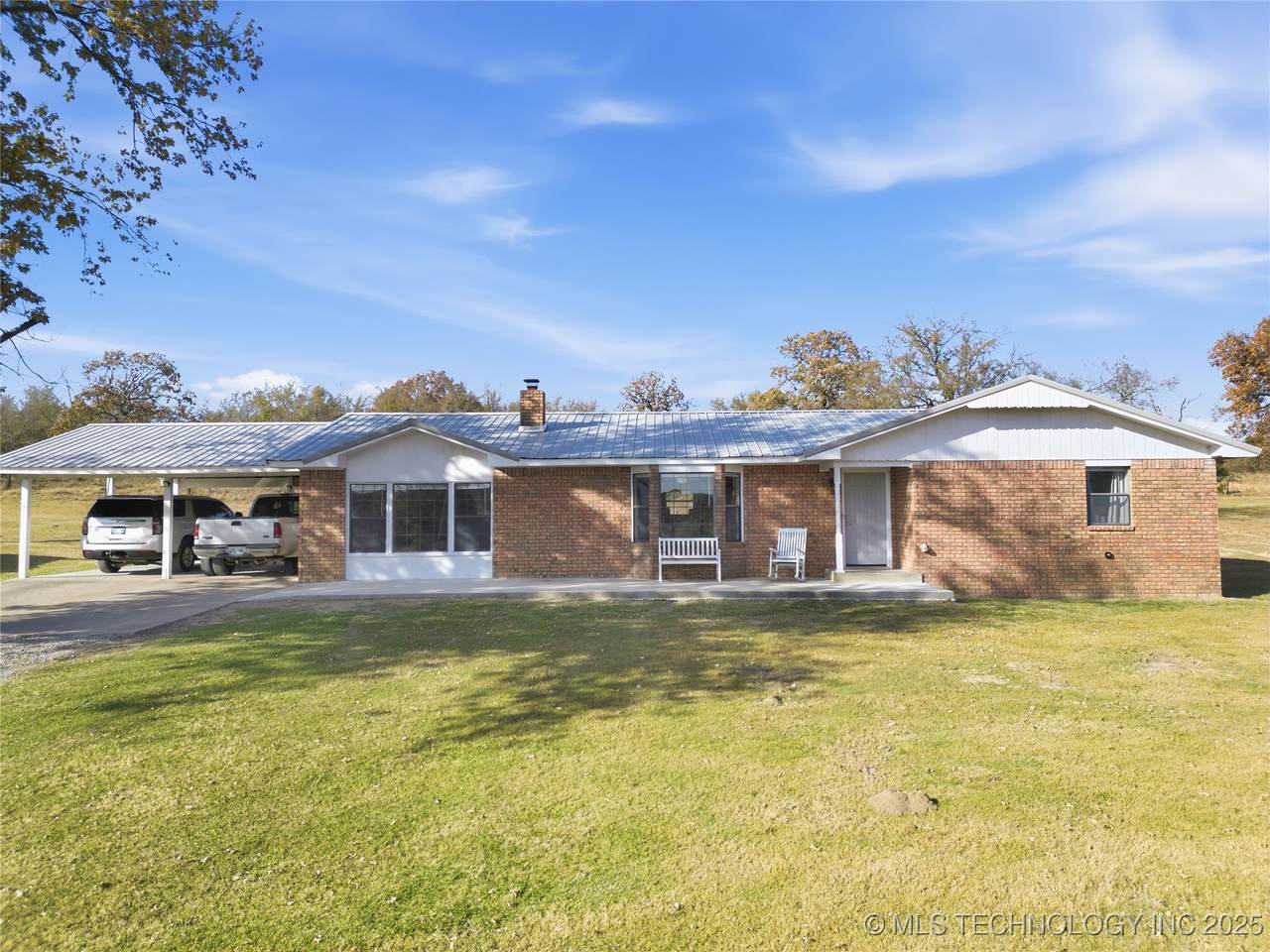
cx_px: 635
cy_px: 476
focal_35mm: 24
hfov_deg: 71.6
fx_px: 881
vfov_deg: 56.8
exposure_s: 1/2000
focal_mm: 6.7
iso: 100
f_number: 1.7
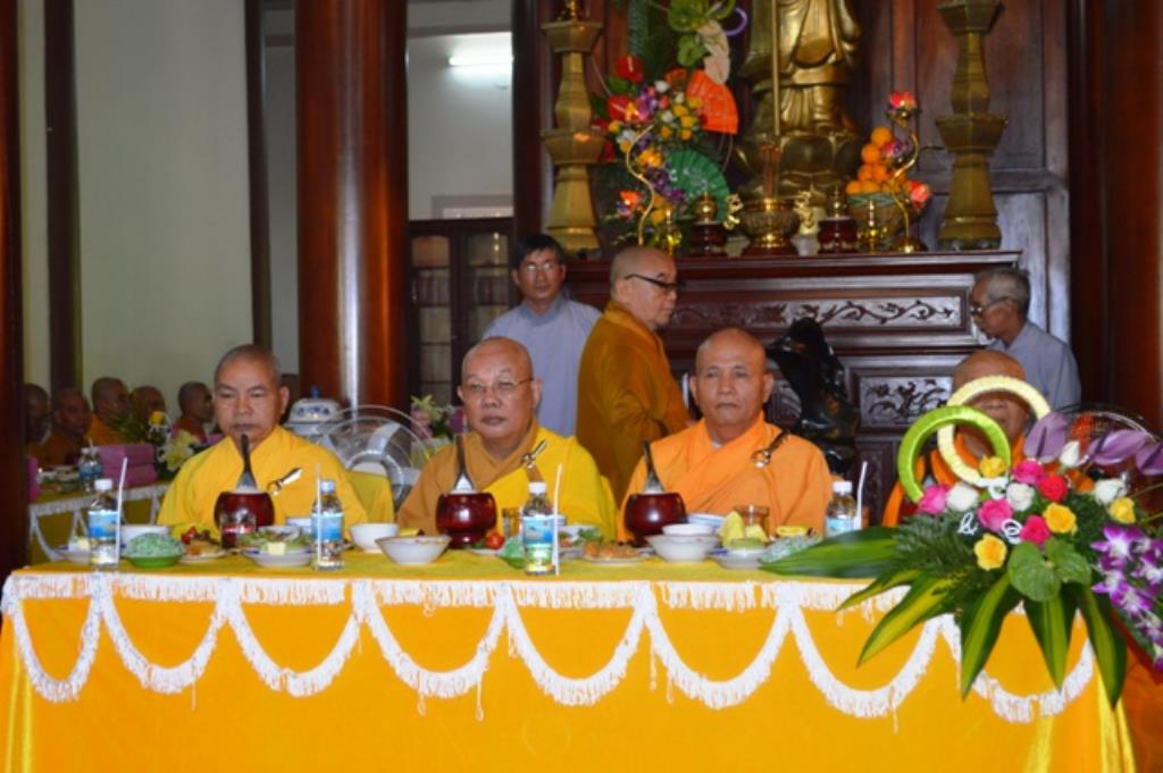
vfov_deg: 23.7
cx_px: 582
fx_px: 1840
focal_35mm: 57
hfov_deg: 35.1
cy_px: 386
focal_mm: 38
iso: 640
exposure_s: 1/60
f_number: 5
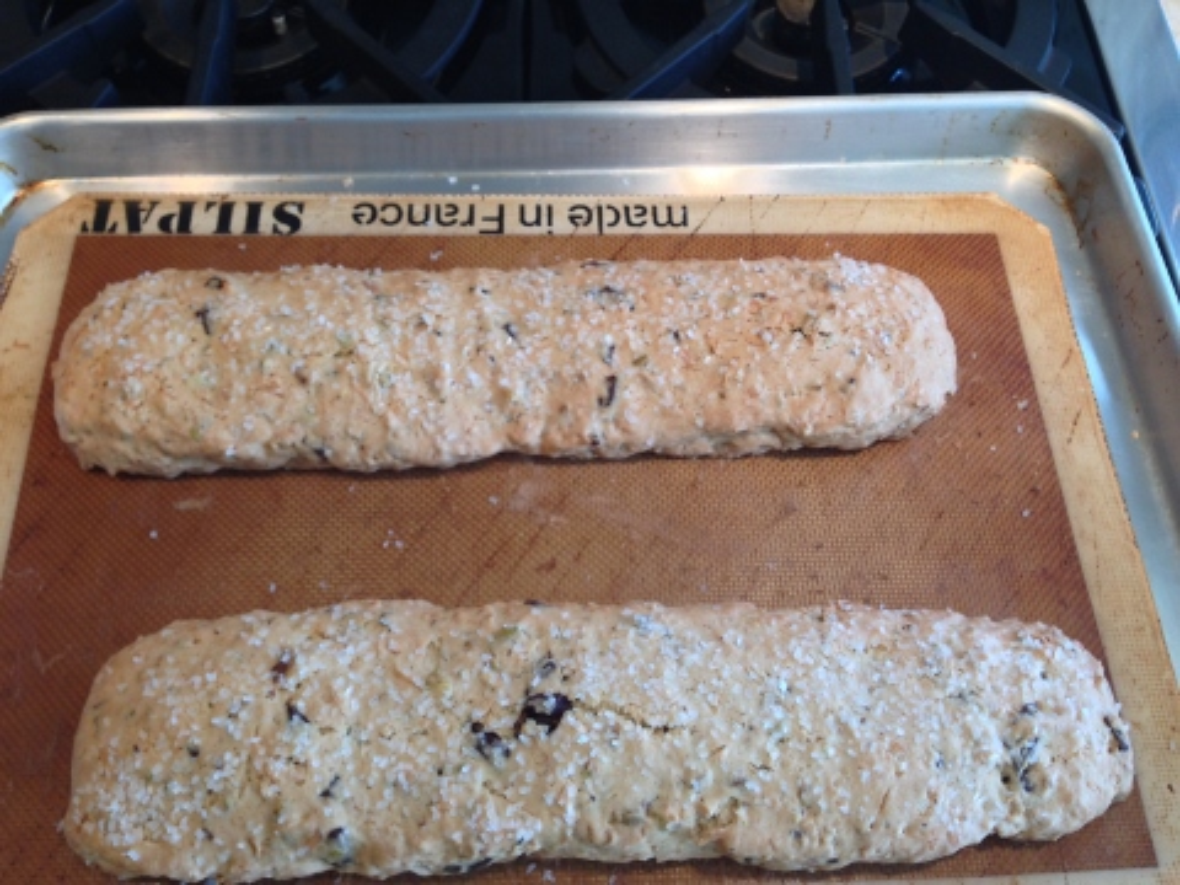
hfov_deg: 55.4
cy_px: 442
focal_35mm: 33
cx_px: 590
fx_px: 1125
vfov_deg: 42.9
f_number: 2.4
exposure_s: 1/40
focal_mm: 4.12
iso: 50
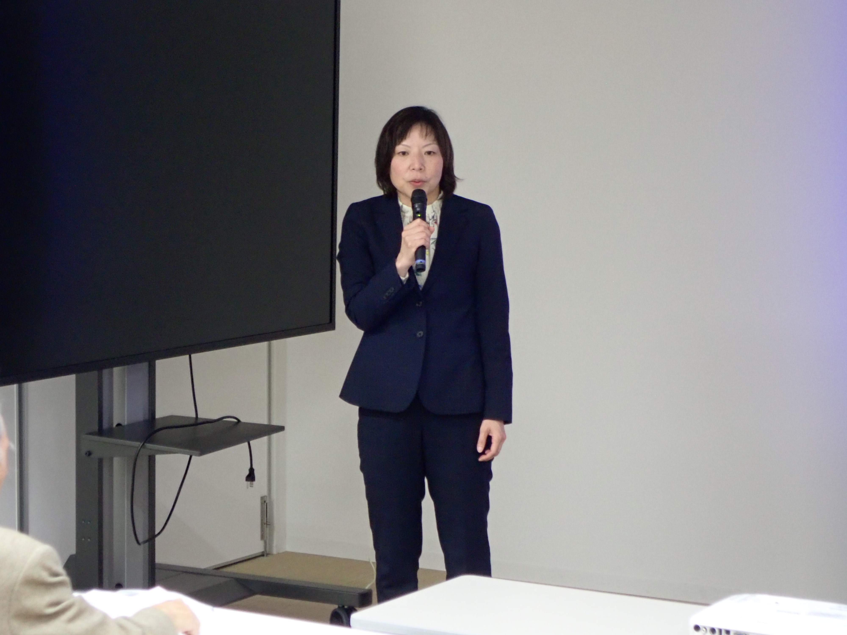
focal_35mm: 100
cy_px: 318
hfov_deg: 19.6
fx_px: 2447
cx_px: 424
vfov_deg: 14.8
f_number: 4.9
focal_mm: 18
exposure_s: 1/25
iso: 800
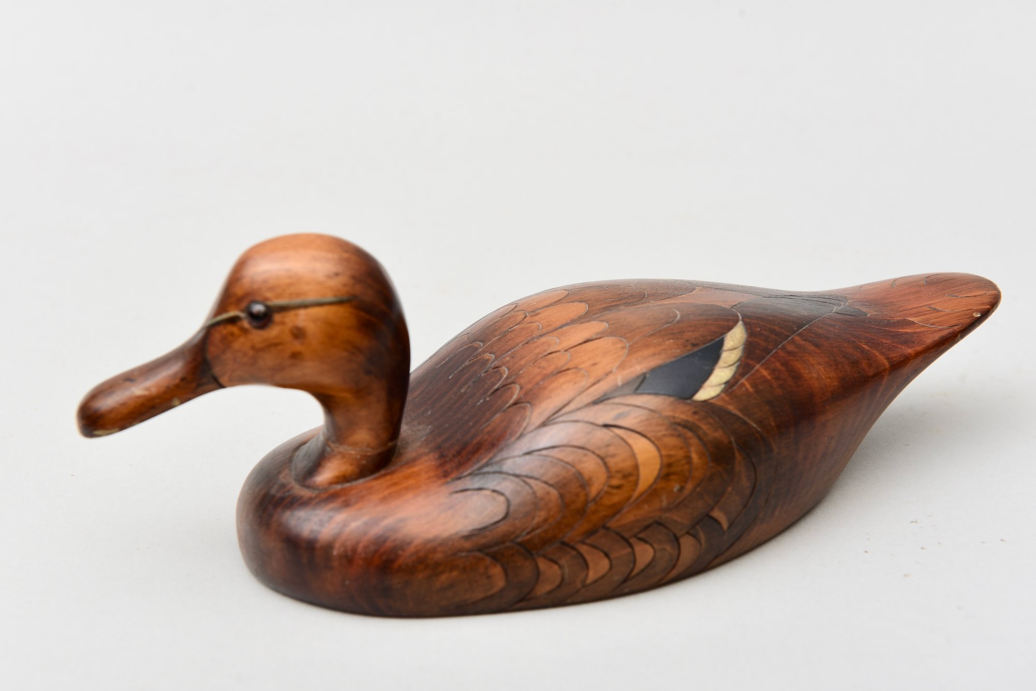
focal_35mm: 62
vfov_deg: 21.9
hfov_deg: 32.4
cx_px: 518
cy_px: 346
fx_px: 1785
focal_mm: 62
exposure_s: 1/160
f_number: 9
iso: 100
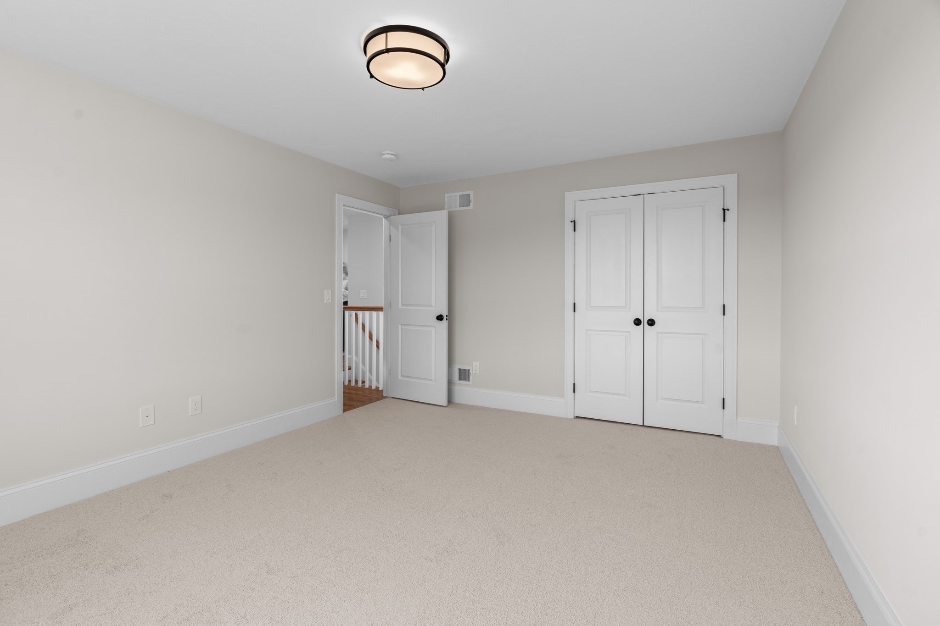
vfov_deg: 73.7
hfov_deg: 96.7
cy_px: 313
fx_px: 418
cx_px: 470
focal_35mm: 16
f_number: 7.1
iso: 320
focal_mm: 16
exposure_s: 1/25
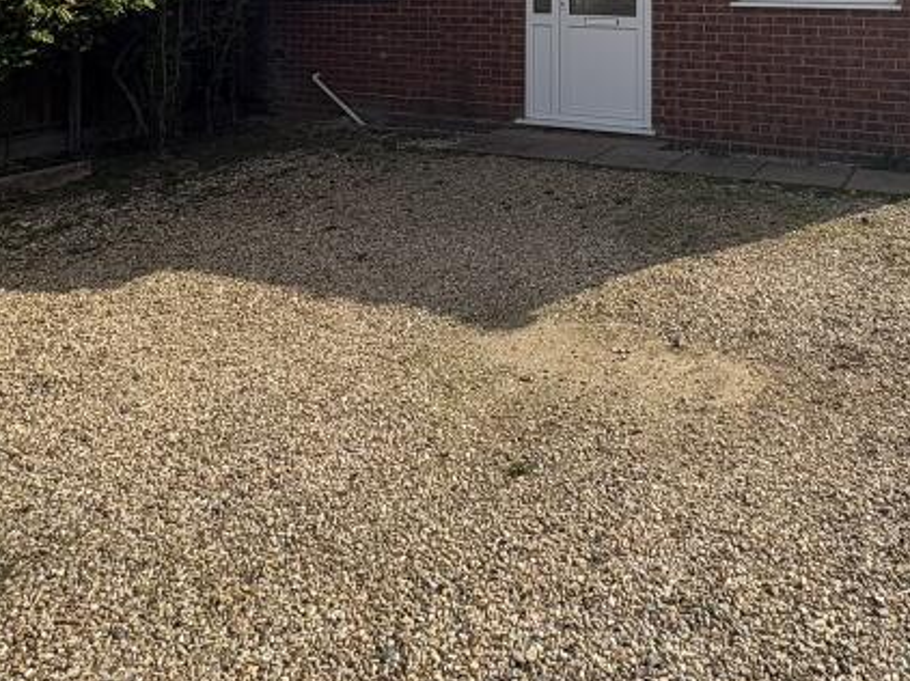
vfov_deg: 36.1
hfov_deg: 52.9
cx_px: 612
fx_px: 893
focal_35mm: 34
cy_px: -52
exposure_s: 1/1536
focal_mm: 2.22
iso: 64
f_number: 2.2
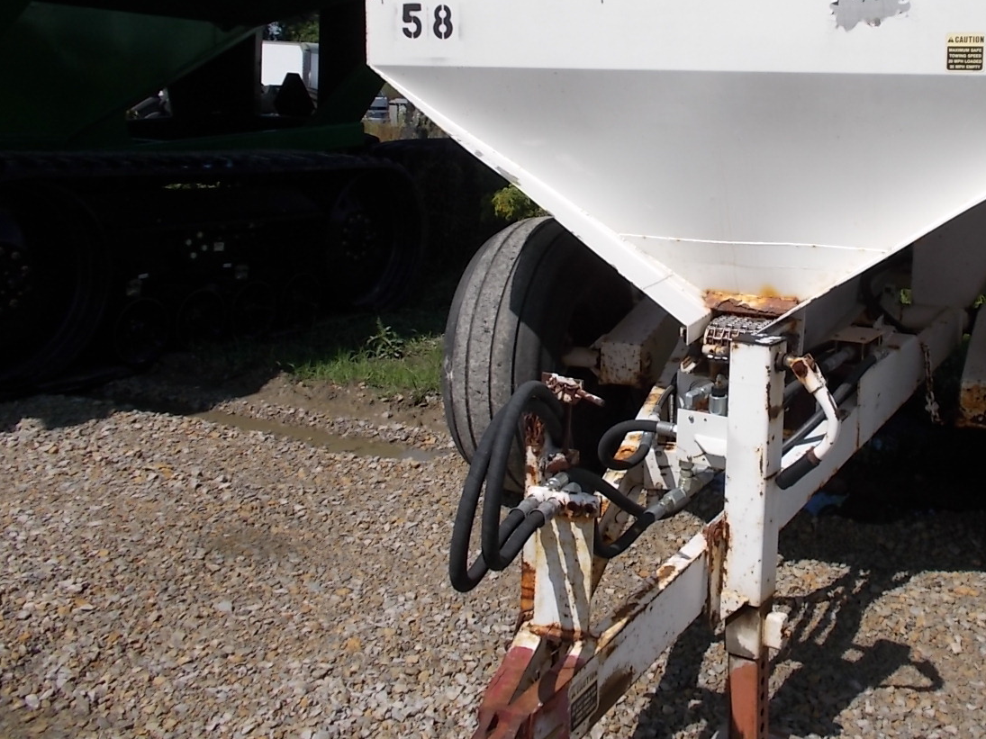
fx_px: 1082
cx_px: 700
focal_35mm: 38
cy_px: 221
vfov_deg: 37.1
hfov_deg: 47.7
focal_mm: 4.6
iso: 80
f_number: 8
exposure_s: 1/250
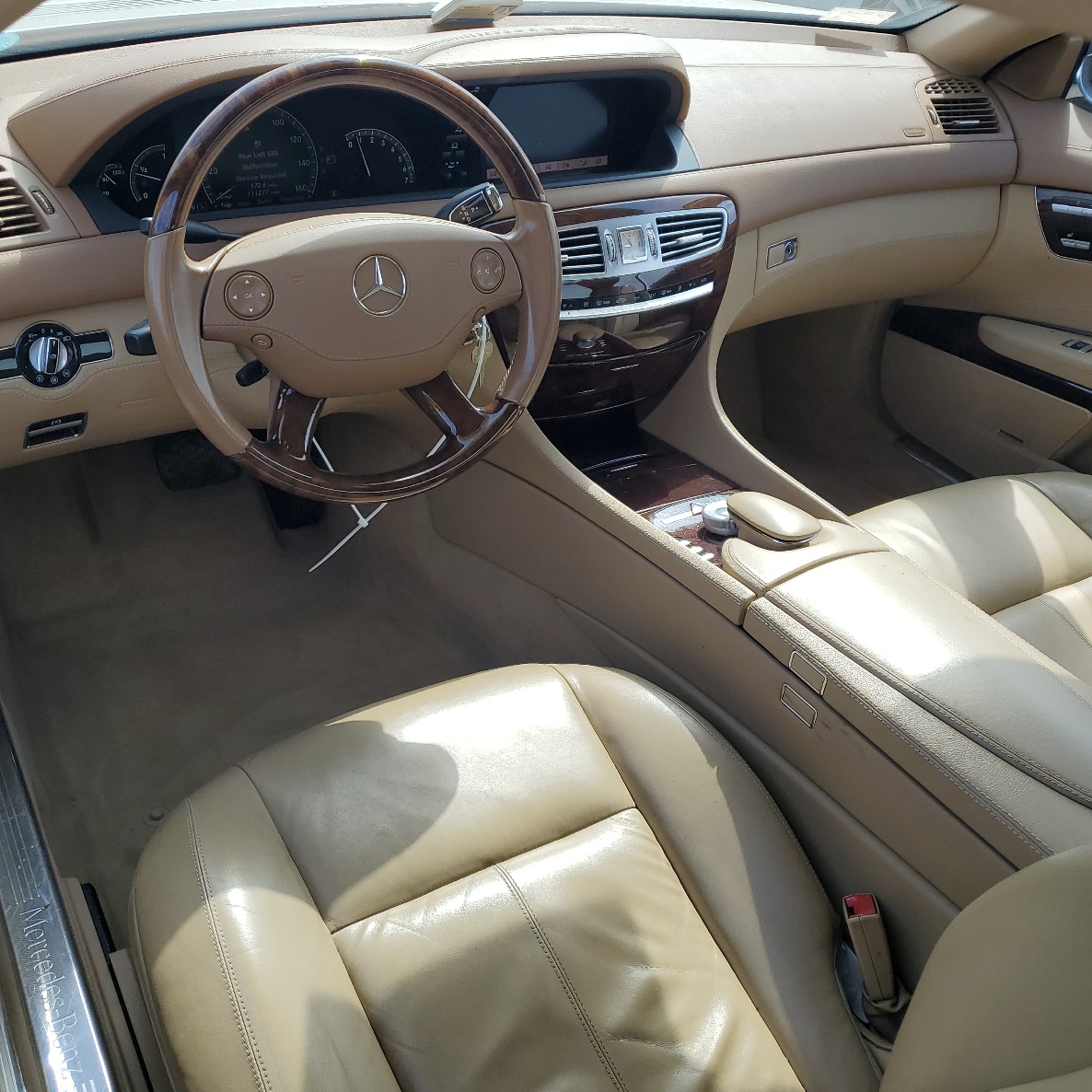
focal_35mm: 31
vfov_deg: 52.5
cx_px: 492
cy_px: 541
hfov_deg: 52.4
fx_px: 1106
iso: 50
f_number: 1.5
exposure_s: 1/1000
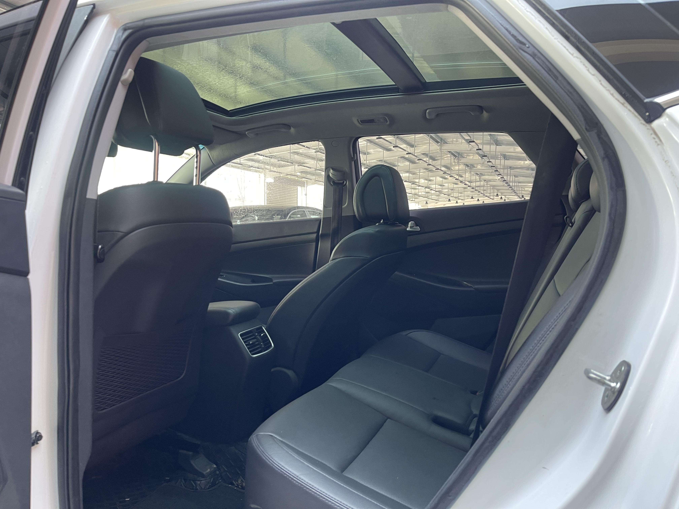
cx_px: 340
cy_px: 254
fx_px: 510
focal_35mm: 26
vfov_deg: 53.1
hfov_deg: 67.3
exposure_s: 1/50
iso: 125
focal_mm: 5.1
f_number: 1.6
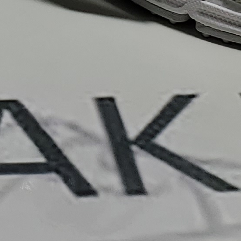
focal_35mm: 169
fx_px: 1331
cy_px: -307
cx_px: -192
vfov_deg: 9.4
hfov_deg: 9.8
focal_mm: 4.3
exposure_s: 1/498
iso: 50
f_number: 2.4
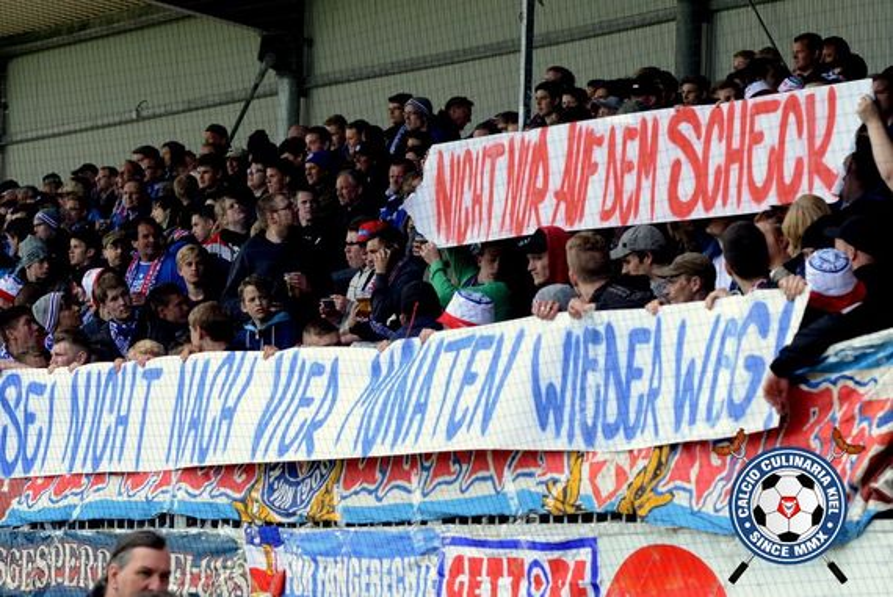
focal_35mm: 129
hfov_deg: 15.9
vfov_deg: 10.6
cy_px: 298
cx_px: 446
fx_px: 3202
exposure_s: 1/500
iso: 400
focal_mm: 86
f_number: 5
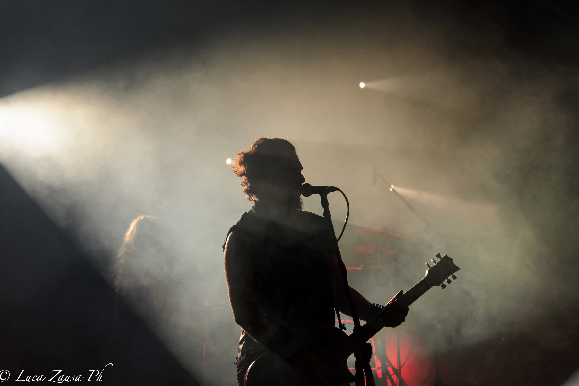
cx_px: 287
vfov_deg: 18.0
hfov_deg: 26.6
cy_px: 194
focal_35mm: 76
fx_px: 1222
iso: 800
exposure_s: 1/200
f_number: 4.5
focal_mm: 50
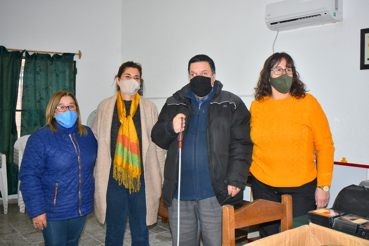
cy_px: 123
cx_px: 184
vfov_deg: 35.5
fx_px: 384
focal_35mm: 38
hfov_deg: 51.3
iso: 200
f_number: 4.5
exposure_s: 1/125
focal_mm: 25
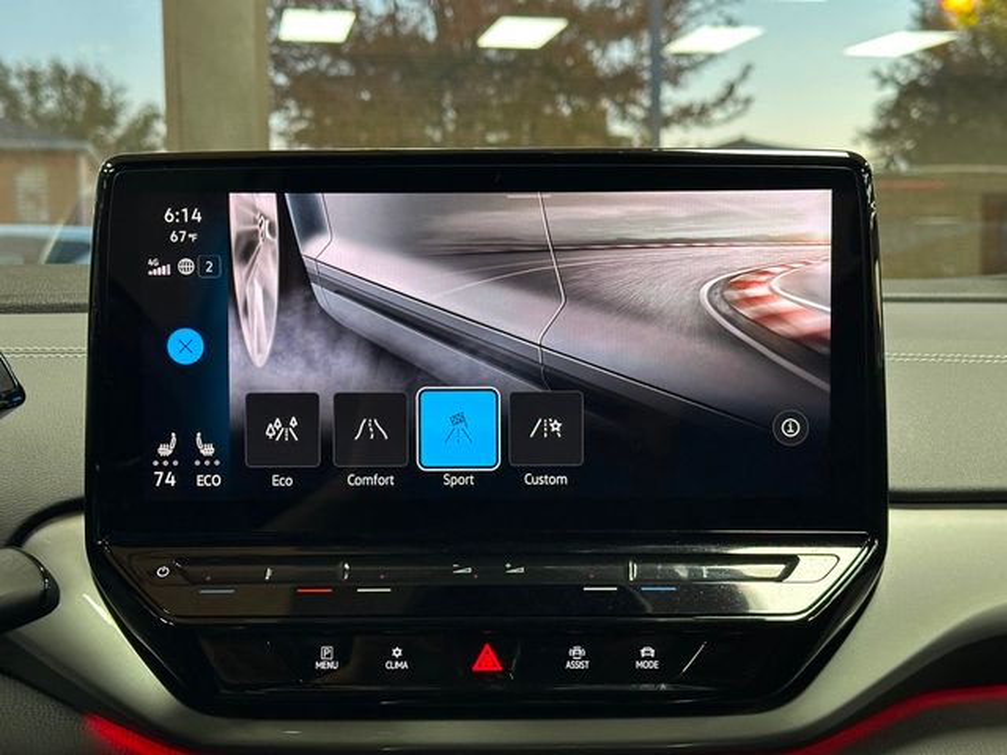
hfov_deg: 39.7
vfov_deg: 30.3
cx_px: 504
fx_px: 1396
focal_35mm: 48
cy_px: 378
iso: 250
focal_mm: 6.86
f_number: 1.78
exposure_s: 1/40
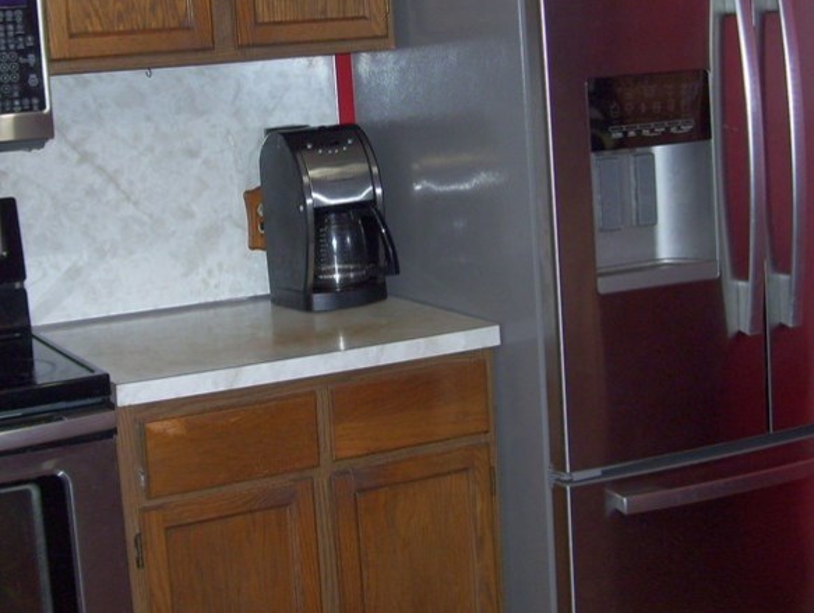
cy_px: 212
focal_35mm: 63
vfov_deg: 23.3
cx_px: 288
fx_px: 1484
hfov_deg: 30.5
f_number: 2.7
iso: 100
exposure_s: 1/60
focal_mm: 6
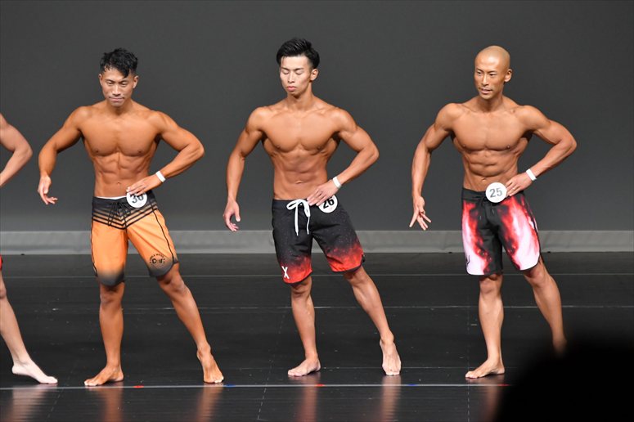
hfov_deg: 6.5
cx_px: 317
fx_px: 5545
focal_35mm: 315
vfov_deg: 4.4
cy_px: 211
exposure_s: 1/400
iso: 4000
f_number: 5.6
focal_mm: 210
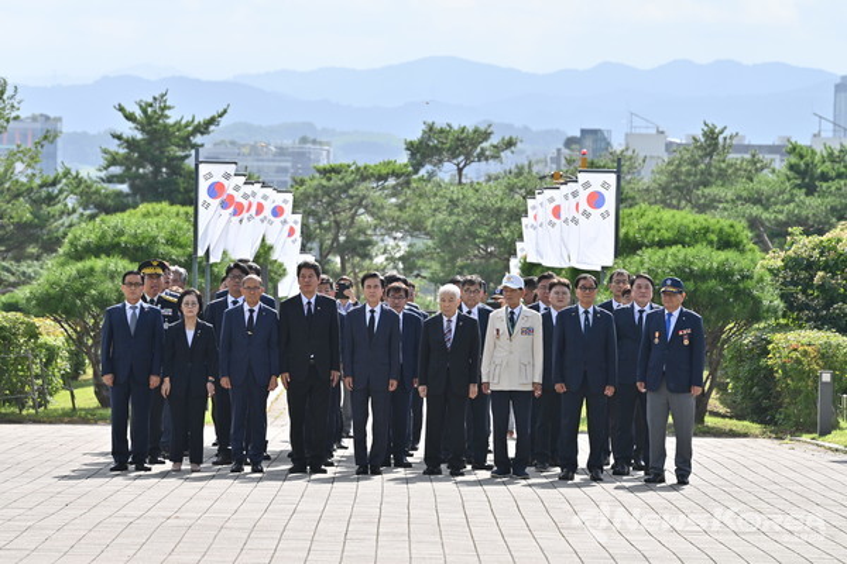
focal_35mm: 200
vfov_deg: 6.9
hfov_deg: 10.3
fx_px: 4705
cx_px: 424
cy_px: 282
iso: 100
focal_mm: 200
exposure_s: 1/320
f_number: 8
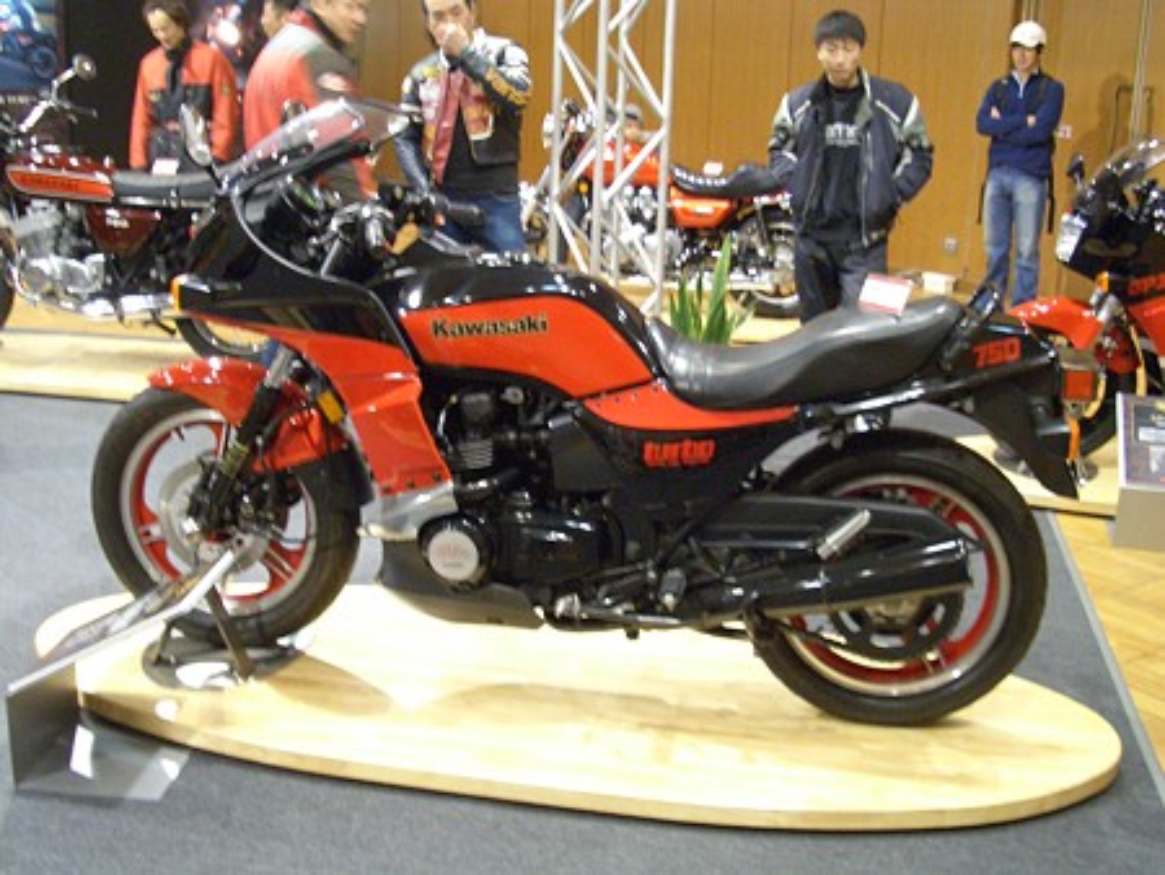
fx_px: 1381
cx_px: 582
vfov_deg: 35.2
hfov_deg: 45.8
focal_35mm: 41
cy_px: 438
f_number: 2.8
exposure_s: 1/10
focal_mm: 6.8
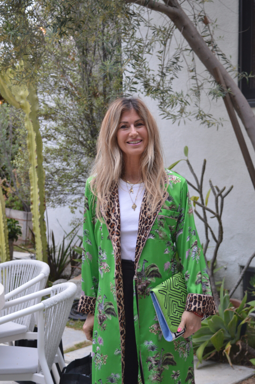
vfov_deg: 33.4
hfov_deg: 22.6
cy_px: 192
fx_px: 639
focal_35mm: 60
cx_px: 128
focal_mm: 40
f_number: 5
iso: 560
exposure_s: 1/60
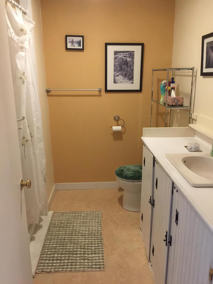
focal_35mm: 30
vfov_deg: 60.0
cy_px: 138
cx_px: 109
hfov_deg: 46.8
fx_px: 246
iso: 125
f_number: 2.2
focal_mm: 4.15
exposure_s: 1/15
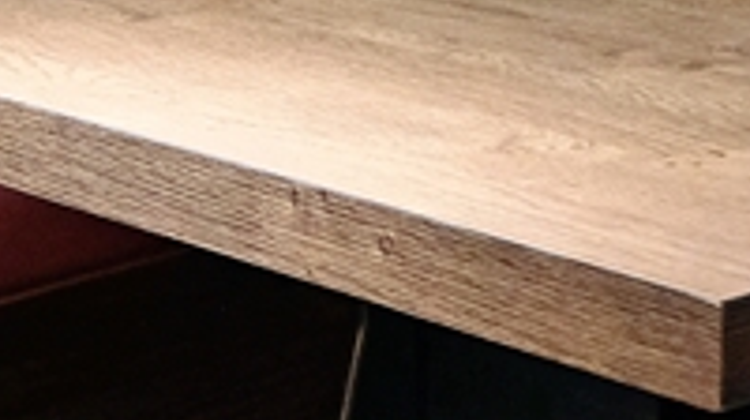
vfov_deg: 6.5
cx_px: 244
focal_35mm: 173
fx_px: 3437
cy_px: -711
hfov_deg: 12.4
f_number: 3.2
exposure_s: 1/30
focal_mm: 22.3
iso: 2000
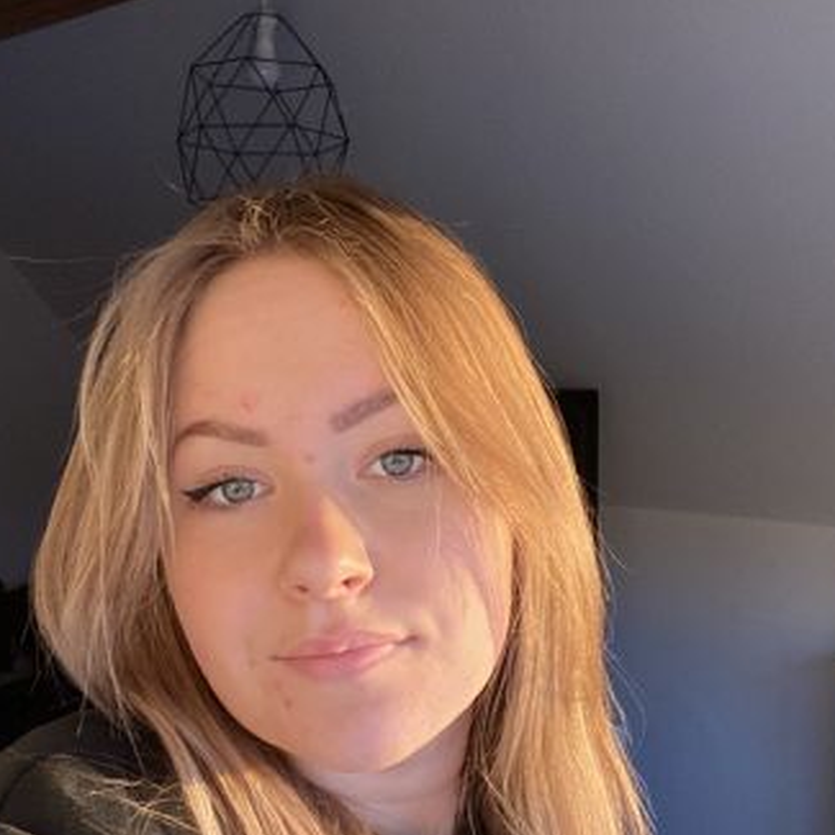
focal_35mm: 49
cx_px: 383
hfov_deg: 34.7
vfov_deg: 34.7
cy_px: 393
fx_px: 1337
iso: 100
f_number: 2.2
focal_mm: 2.71
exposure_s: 1/60
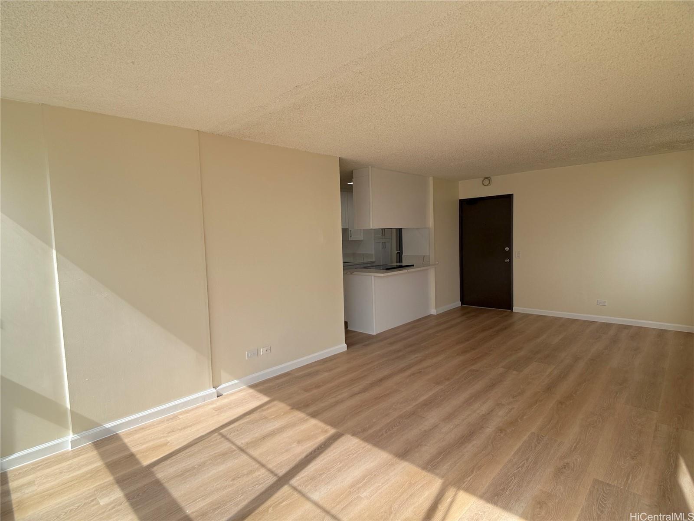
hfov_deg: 71.6
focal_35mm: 24
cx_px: 347
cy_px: 260
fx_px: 481
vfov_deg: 56.8
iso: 80
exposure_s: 1/1192
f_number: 1.78
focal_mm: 6.76
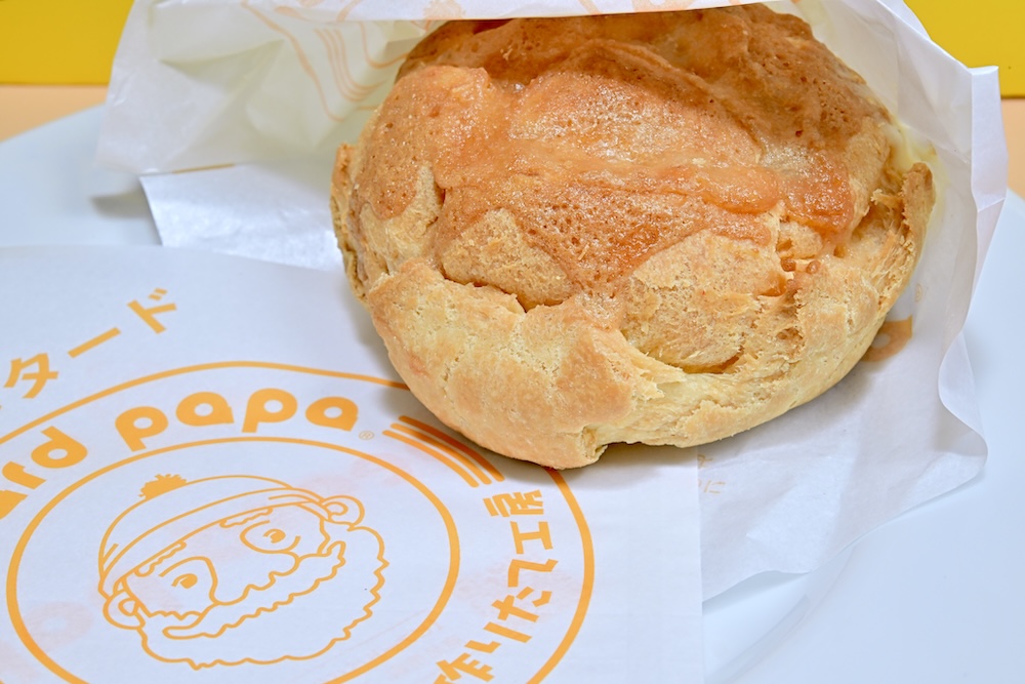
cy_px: 342
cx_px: 512
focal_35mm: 60
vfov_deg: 22.6
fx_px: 1708
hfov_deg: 33.4
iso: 1000
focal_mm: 60
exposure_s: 1/250
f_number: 20
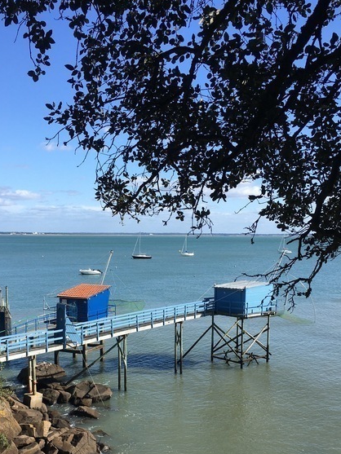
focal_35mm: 40
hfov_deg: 35.9
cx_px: 146
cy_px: 300
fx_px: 525
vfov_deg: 46.1
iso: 25
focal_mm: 4.15
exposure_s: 1/1374
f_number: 2.2
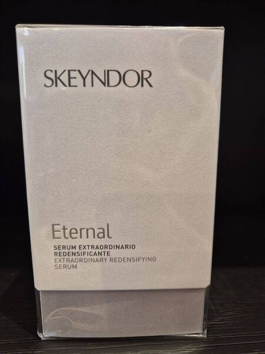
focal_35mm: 23
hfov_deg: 58.9
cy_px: 177
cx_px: 132
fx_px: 235
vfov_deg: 73.9
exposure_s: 1/57
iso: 160
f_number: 1.8
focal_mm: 5.4
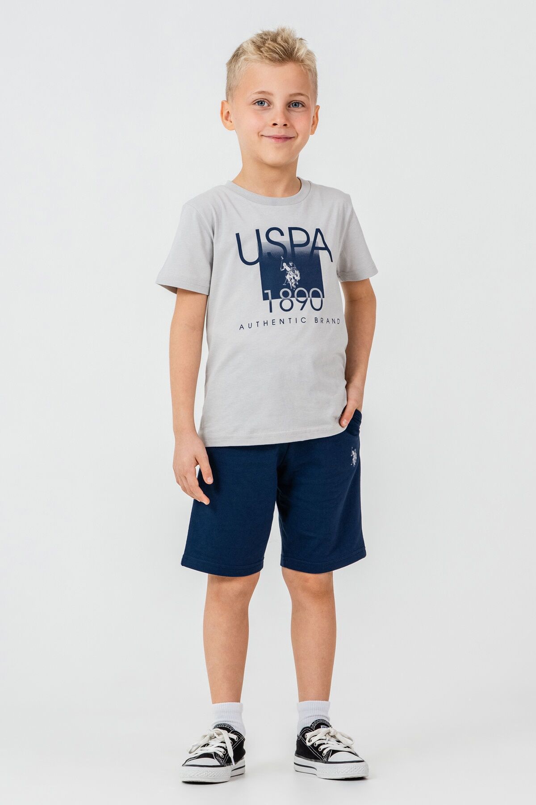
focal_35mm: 117
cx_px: 268
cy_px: 402
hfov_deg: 11.7
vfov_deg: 17.5
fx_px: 2613
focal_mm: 78
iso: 125
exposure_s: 1/160
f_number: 7.1
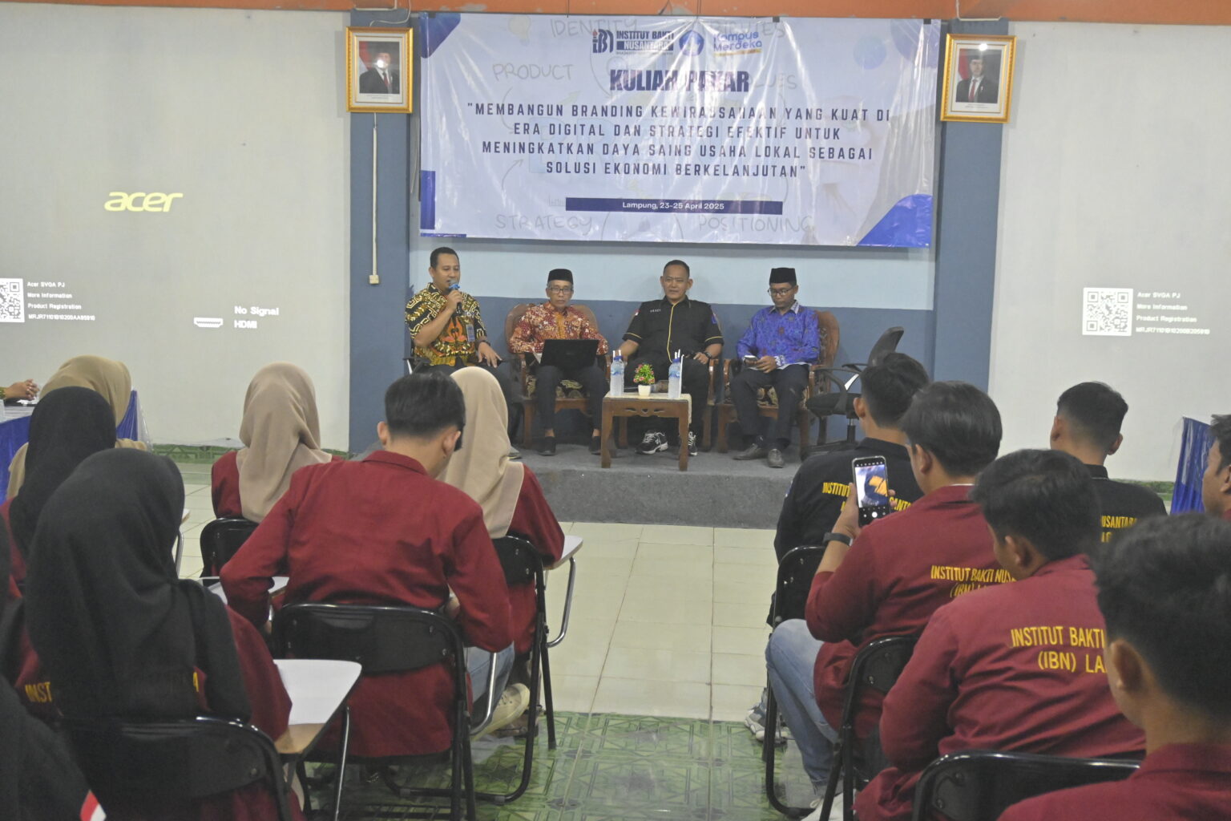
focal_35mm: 39
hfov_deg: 49.6
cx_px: 616
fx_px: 1333
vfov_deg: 34.2
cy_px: 410
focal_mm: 26
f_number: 4.5
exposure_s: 1/100
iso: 5000
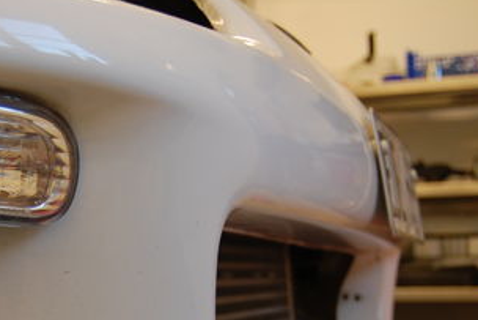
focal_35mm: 82
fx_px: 1089
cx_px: 96
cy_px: 329
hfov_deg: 24.4
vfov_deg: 16.3
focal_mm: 26
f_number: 4
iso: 400
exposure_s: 1/40
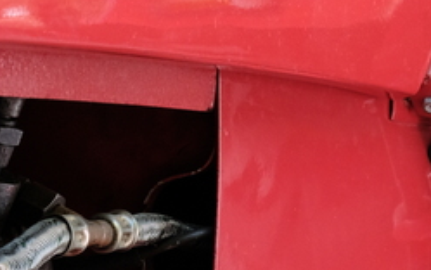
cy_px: 252
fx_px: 3644
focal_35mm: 310
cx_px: 182
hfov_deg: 6.8
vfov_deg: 4.2
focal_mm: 49
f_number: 5.6
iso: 640
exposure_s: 1/150
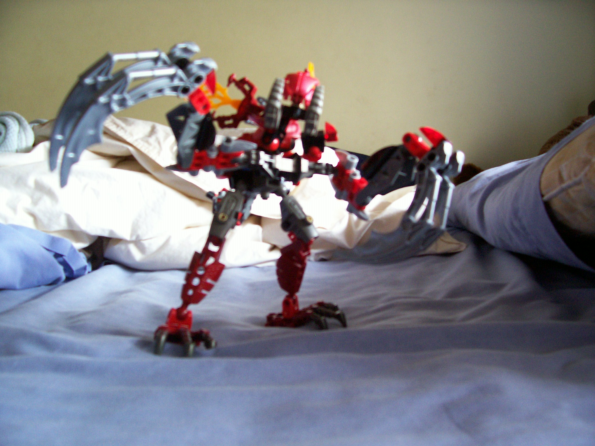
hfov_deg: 54.0
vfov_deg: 41.8
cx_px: 298
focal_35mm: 34
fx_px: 584
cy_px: 223
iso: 160
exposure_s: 1/13.3
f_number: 2.7
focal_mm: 5.6
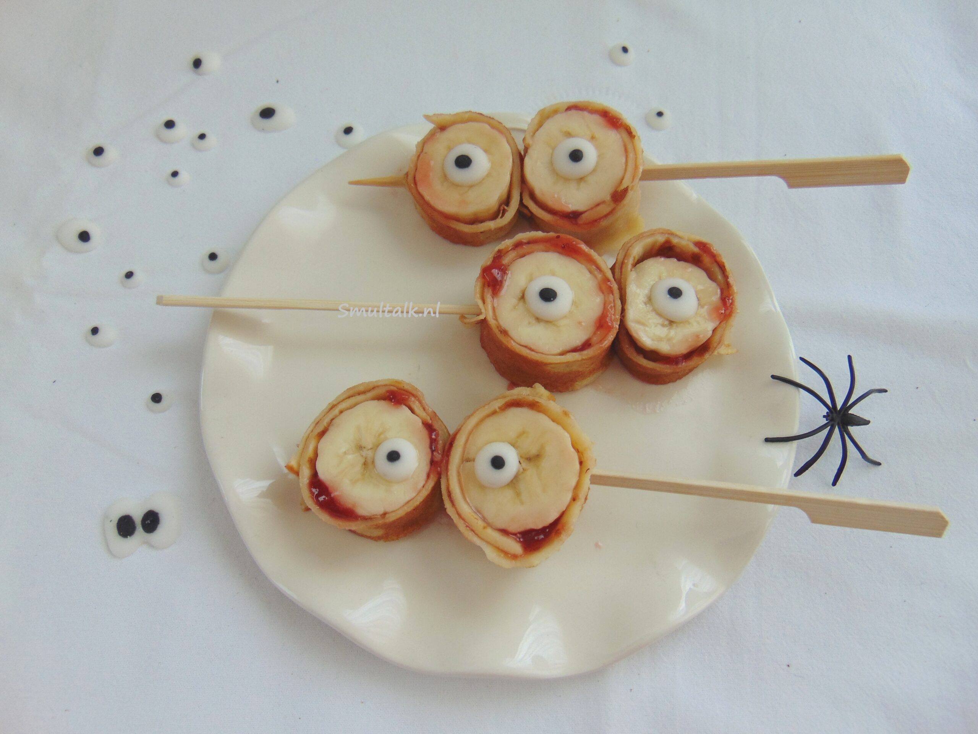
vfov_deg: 54.9
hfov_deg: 69.4
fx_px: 706
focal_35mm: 25
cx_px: 489
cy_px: 367
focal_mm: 4.5
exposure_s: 1/30
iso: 80
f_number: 3
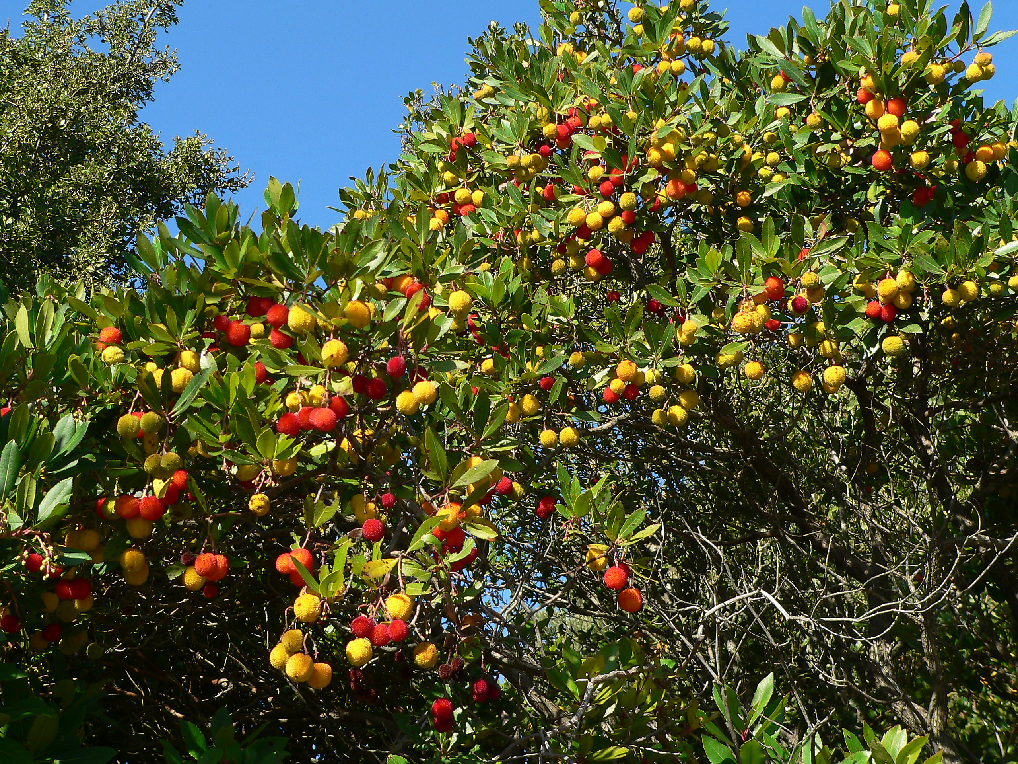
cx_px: 509
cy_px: 382
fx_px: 1617
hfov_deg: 34.9
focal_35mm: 55
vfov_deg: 26.6
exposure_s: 1/320
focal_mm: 9.1
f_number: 4
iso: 80
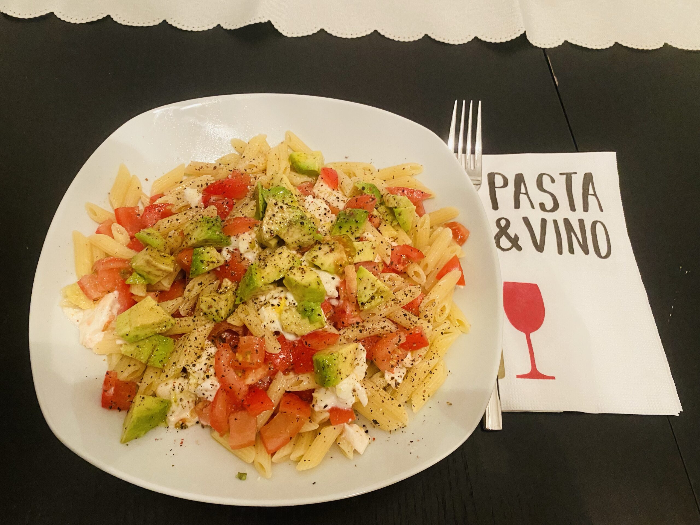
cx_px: 350
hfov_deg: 67.3
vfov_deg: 53.1
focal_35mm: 26
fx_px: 526
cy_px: 262
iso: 500
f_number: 1.8
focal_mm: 4.25
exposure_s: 1/33
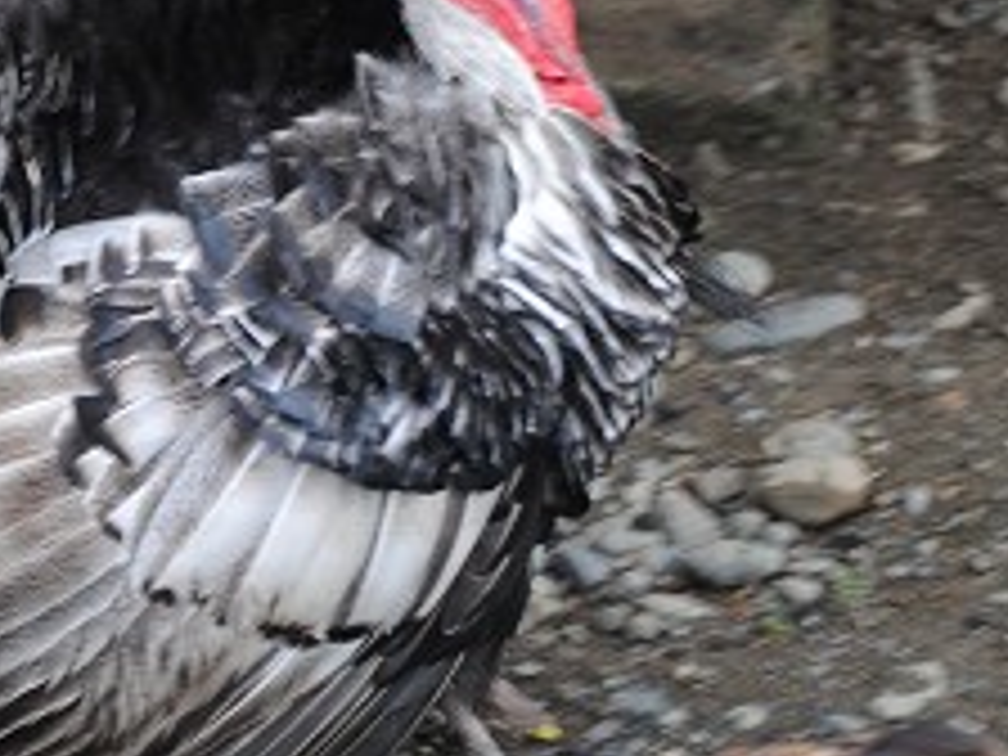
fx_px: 4688
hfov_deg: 12.1
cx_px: 27
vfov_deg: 9.2
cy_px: 191
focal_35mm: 161
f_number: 5.6
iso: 200
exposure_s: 1/30
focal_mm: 52
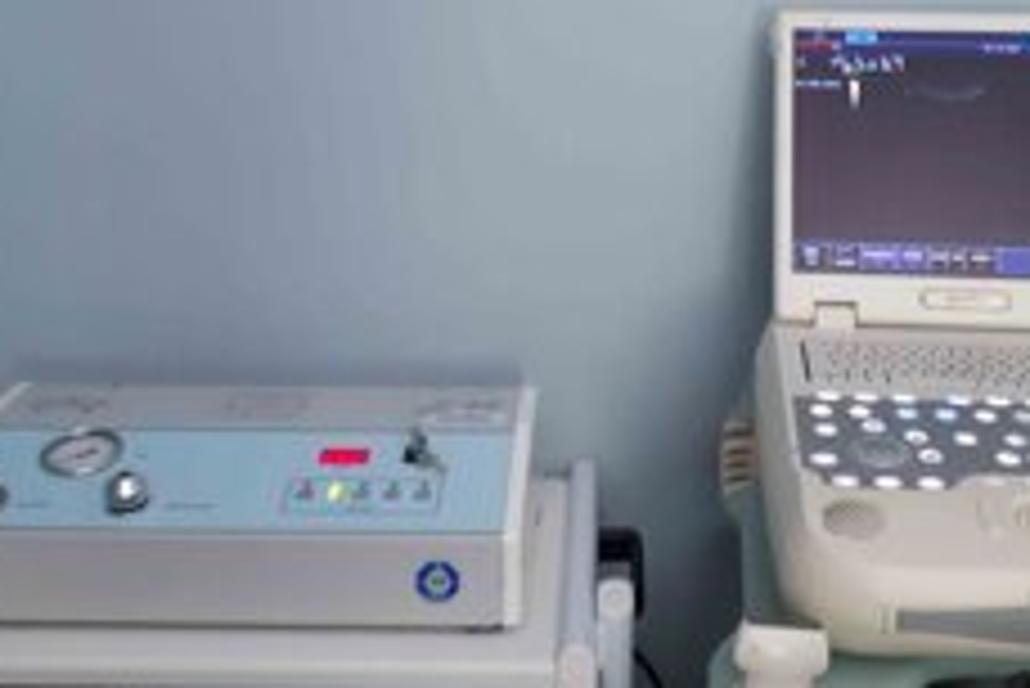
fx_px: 1460
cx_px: 618
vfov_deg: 26.1
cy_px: 148
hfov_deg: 38.7
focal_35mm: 51
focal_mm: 3.6
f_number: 1.9
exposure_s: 1/17
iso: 320
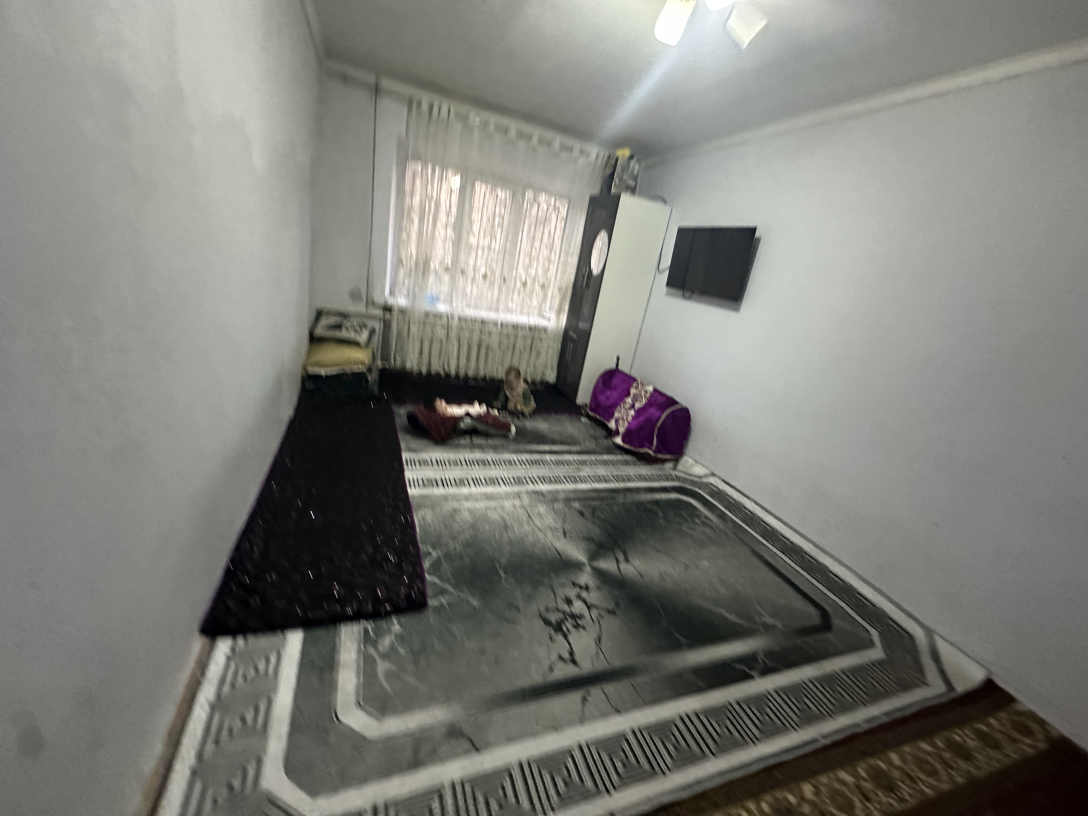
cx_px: 544
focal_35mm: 14
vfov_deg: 85.7
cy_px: 408
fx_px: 440
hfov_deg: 102.1
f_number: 2.2
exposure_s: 1/50
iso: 800
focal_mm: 2.22
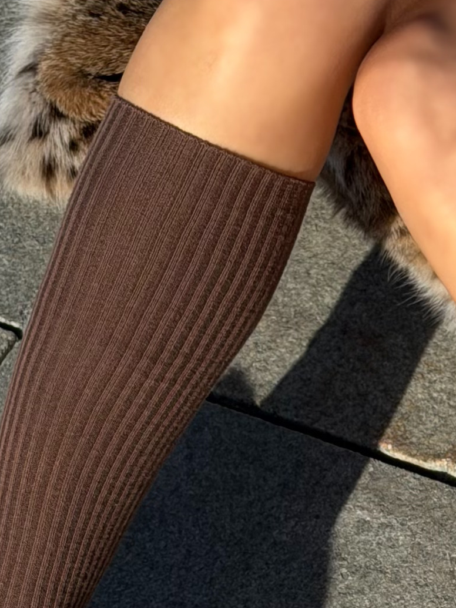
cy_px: 583
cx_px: 505
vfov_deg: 10.5
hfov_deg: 7.9
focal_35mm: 187
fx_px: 3285
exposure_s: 1/7143
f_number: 1.78
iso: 64
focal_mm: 6.76
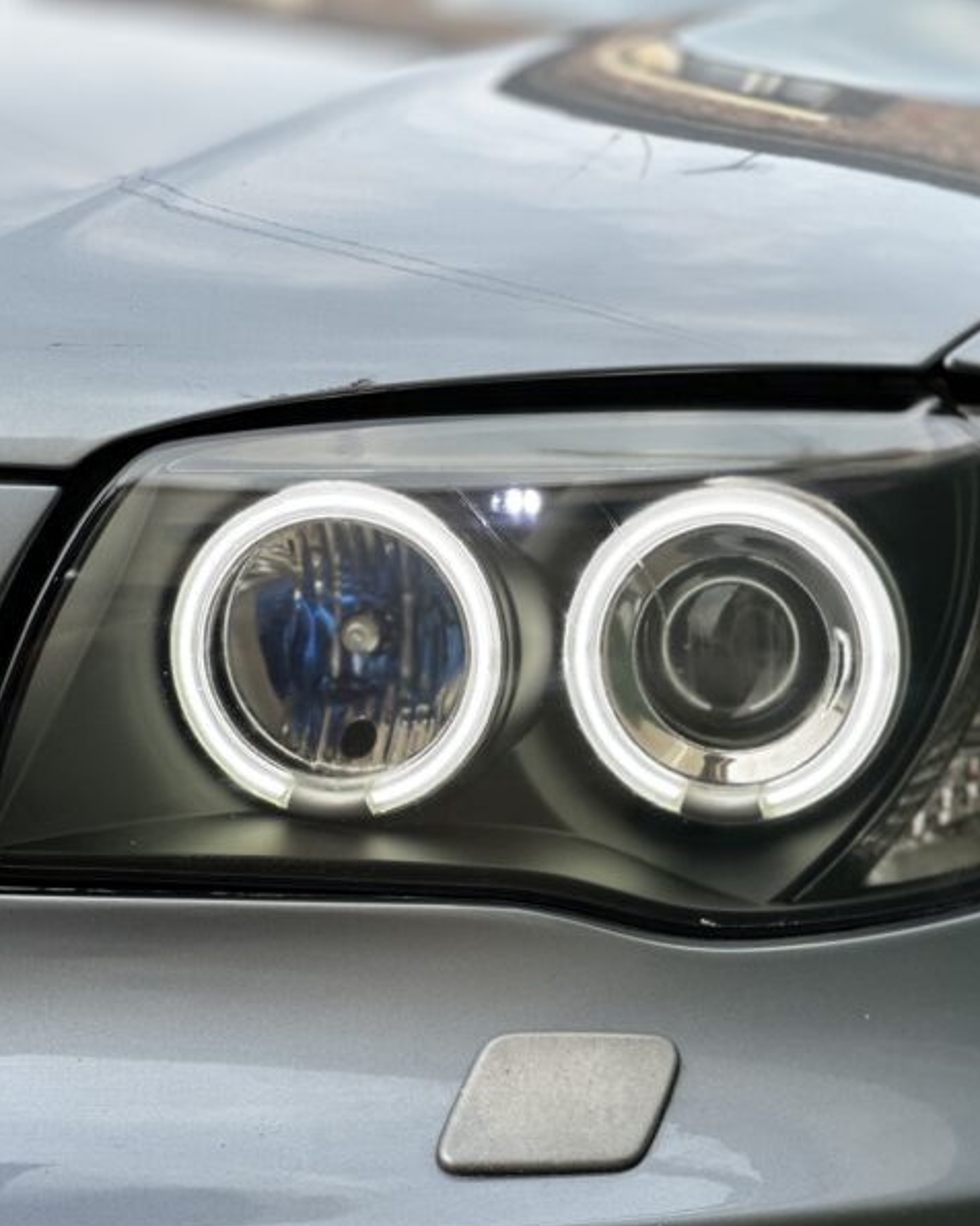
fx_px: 3662
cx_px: 721
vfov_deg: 19.0
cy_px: 616
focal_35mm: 101
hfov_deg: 15.2
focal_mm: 9
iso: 32
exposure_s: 1/160
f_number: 2.8
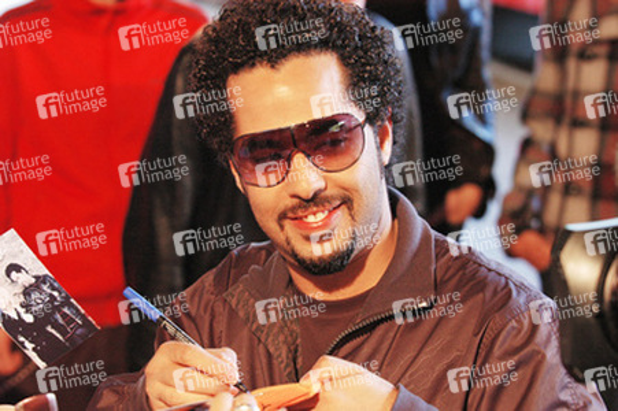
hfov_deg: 17.1
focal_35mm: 120
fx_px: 2058
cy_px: 206
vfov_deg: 11.4
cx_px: 309
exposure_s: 1/125
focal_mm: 80
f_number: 4
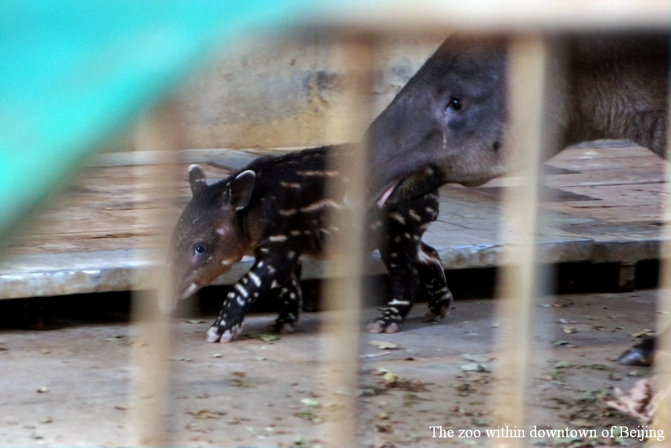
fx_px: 2097
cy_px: 224
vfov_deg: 12.2
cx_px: 336
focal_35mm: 112
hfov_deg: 18.2
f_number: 2.8
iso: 1600
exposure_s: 1/25
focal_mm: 75
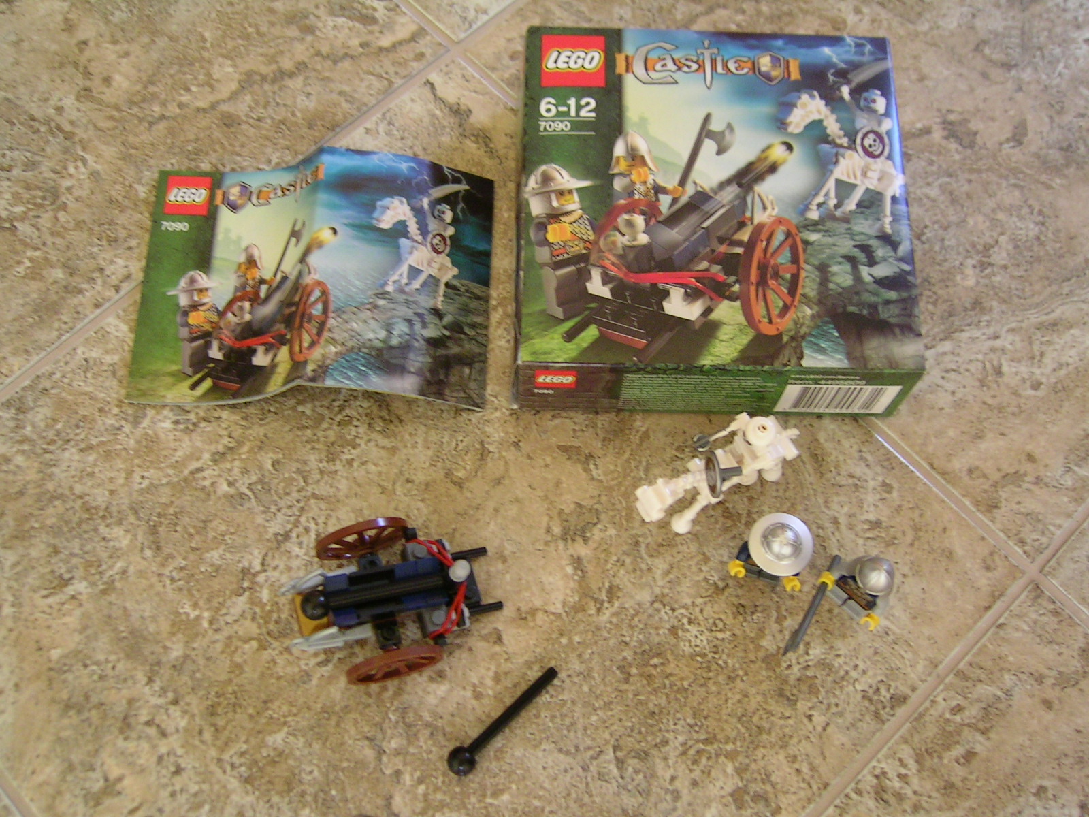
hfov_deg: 51.4
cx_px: 544
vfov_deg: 39.7
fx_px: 1133
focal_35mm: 36
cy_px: 408
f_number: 2.8
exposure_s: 1/36.7
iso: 100
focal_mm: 5.6
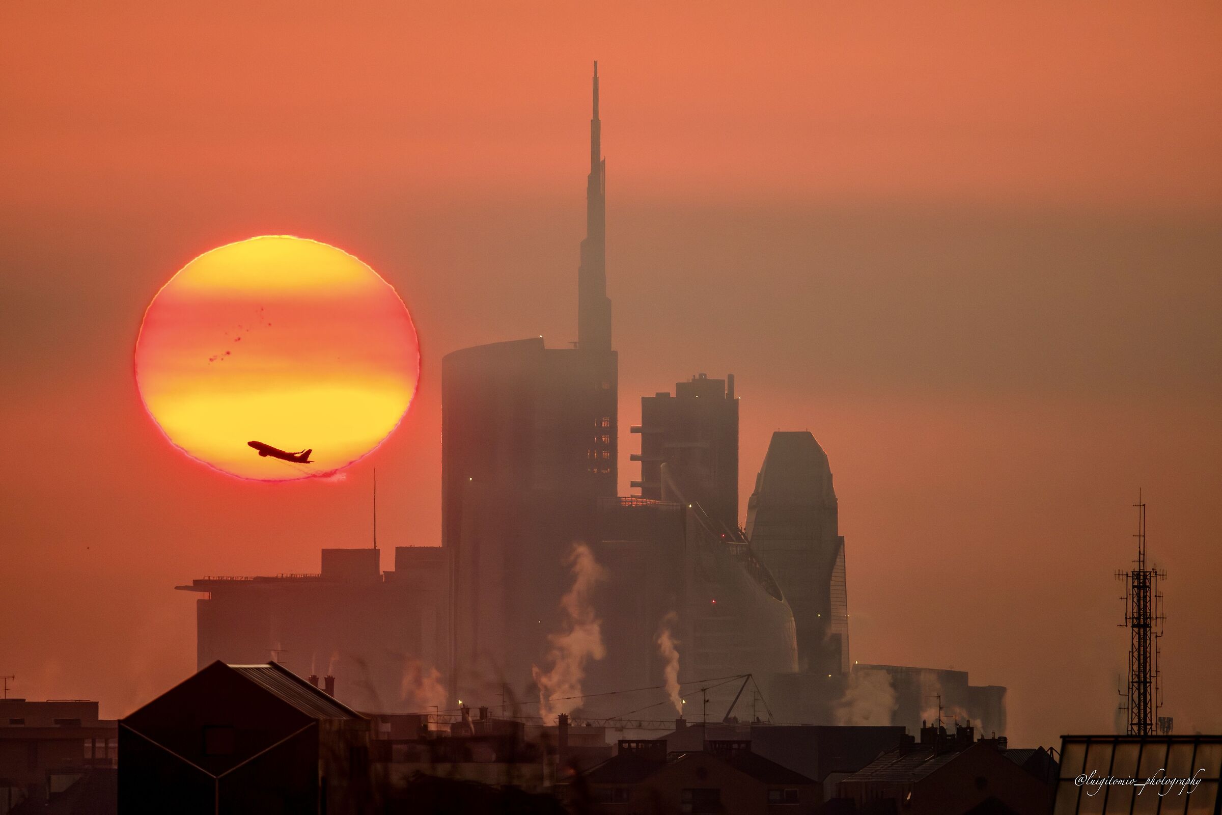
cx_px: 611
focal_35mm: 900
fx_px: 30548
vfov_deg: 1.5
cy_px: 408
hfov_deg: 2.3
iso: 800
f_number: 9
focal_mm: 600
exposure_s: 1/3200
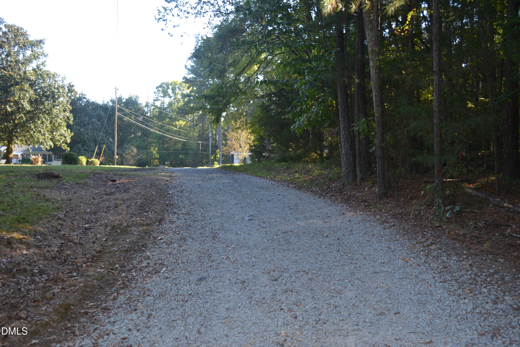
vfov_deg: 40.0
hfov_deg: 57.2
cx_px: 260
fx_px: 477
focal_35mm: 33
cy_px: 174
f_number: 4
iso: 180
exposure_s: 1/125
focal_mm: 22
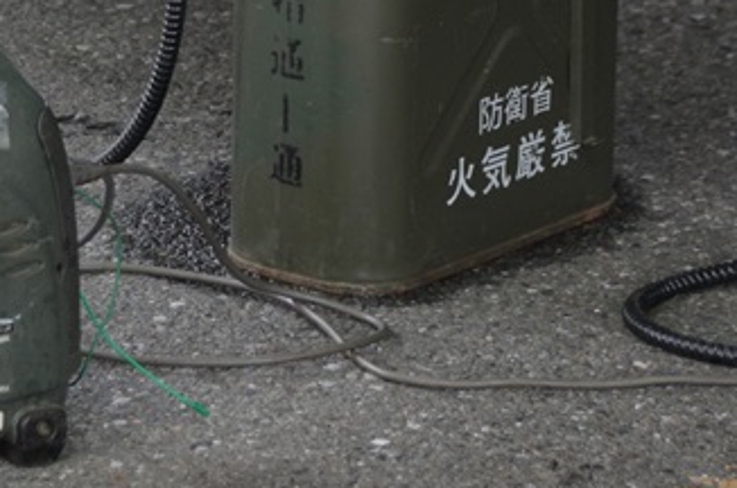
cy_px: 41
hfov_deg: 6.9
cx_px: 34
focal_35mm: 300
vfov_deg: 4.6
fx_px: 6130
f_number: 5.6
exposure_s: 1/125
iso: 800
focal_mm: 88
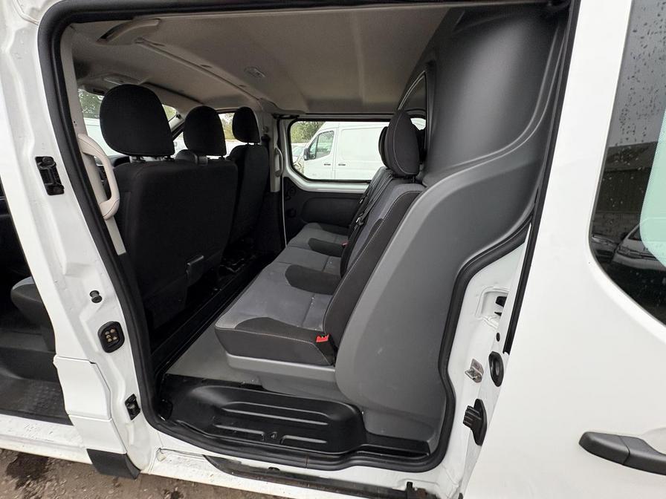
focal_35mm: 14
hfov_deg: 102.1
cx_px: 333
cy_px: 250
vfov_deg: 85.7
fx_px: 269
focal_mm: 2.22
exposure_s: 1/137
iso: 125
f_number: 2.2
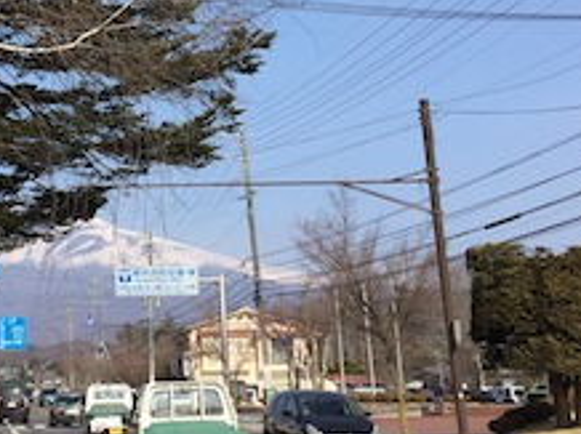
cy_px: 60
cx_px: 107
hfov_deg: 27.9
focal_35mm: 68
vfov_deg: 21.2
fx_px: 1140
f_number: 2.2
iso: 32
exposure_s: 1/2326
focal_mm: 4.15
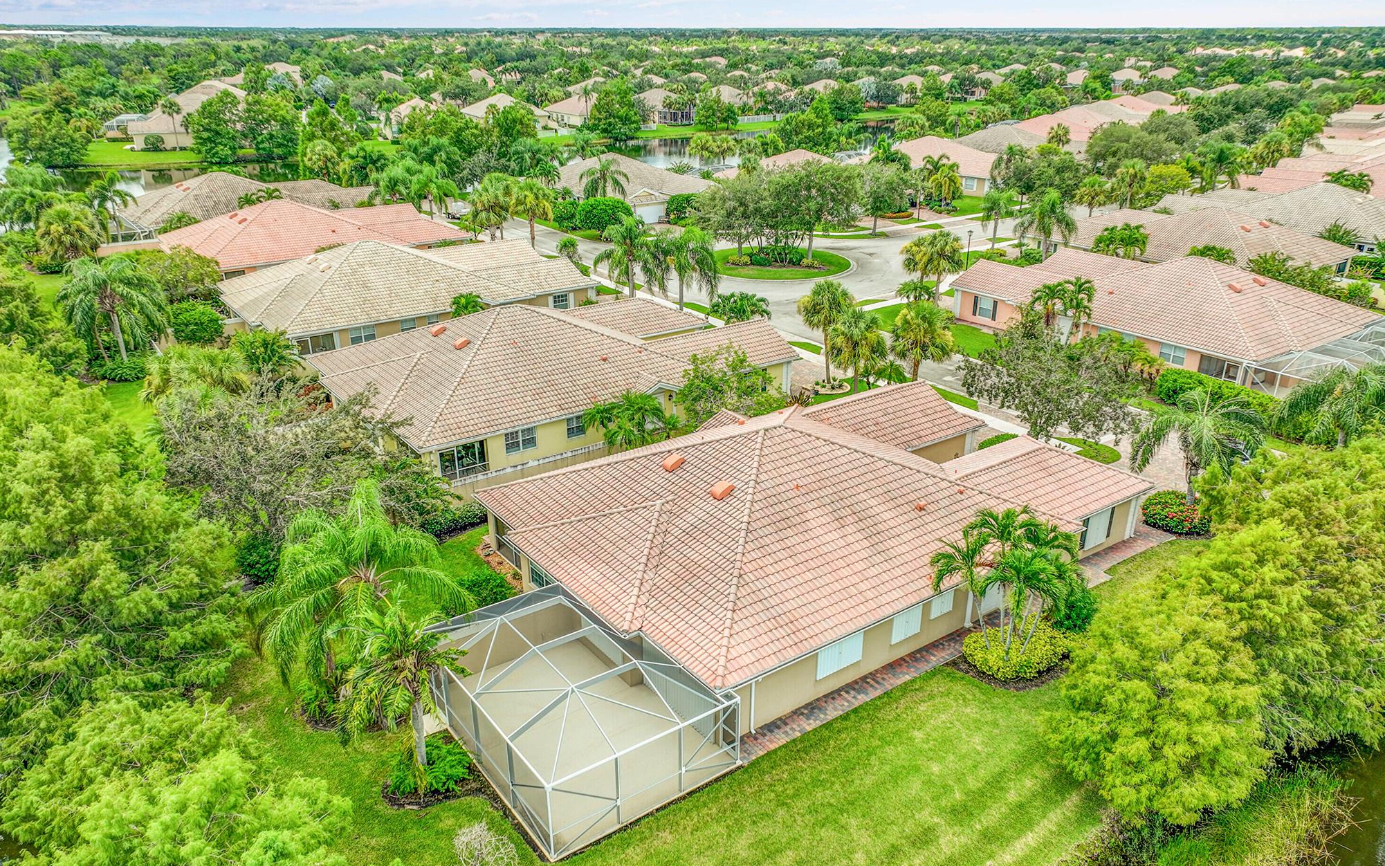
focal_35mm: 26
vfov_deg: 47.5
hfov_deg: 70.4
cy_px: 482
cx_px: 705
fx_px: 982
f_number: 2.8
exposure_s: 1/1250
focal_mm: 12.3
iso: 120
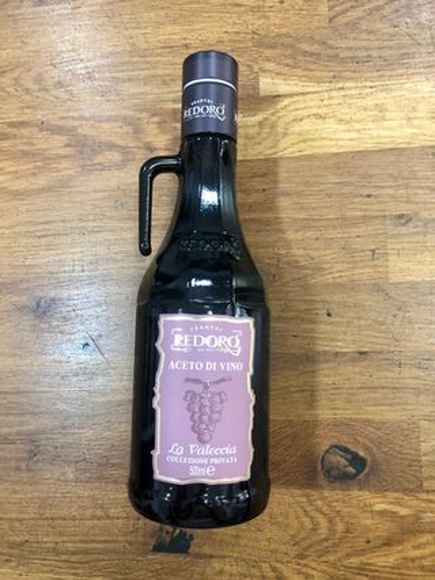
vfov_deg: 63.5
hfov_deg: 49.7
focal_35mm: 28
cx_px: 218
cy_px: 290
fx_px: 469
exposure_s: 1/17
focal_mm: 3.99
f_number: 1.8
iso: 64
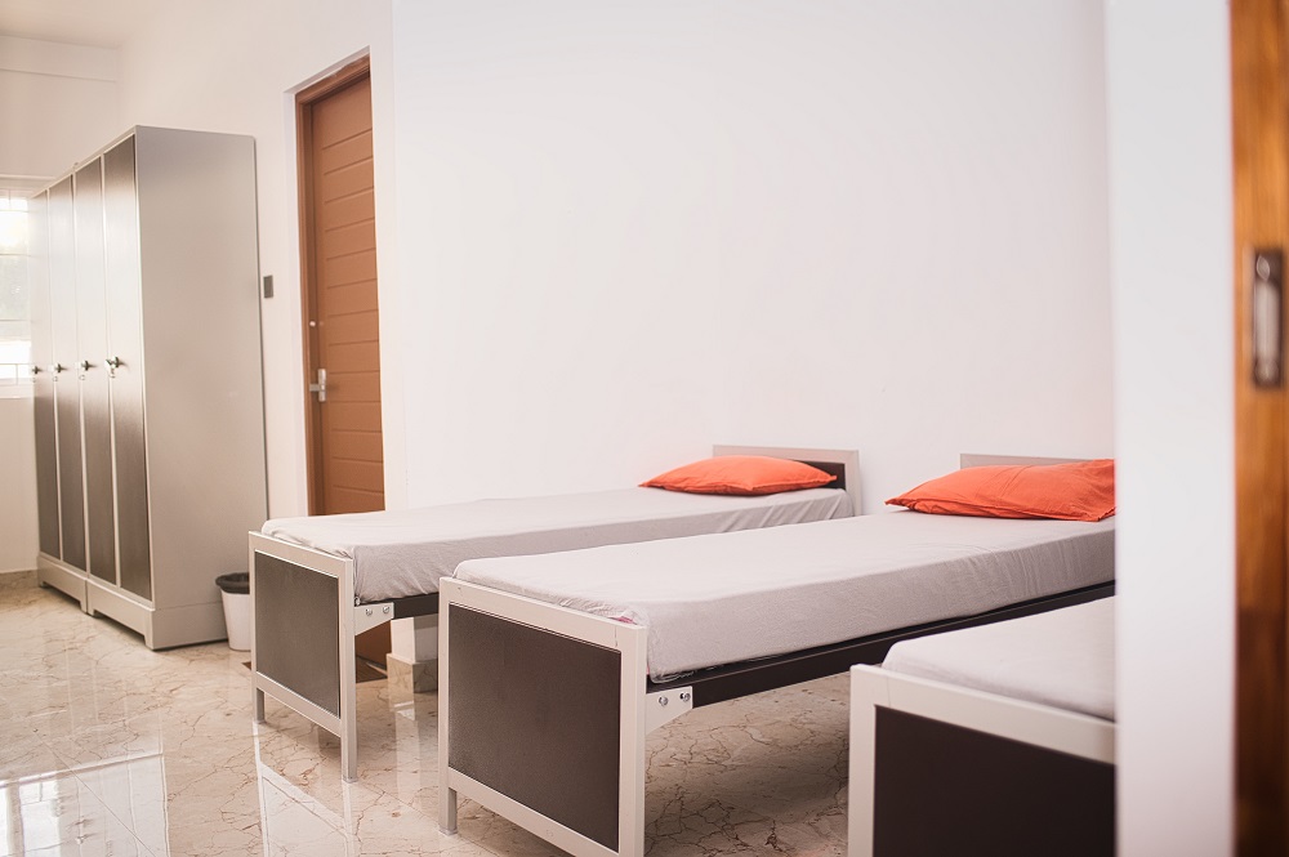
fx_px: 1252
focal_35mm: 35
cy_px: 428
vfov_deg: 37.8
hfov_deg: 54.5
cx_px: 644
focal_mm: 35
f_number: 1.8
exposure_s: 1/200
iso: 160
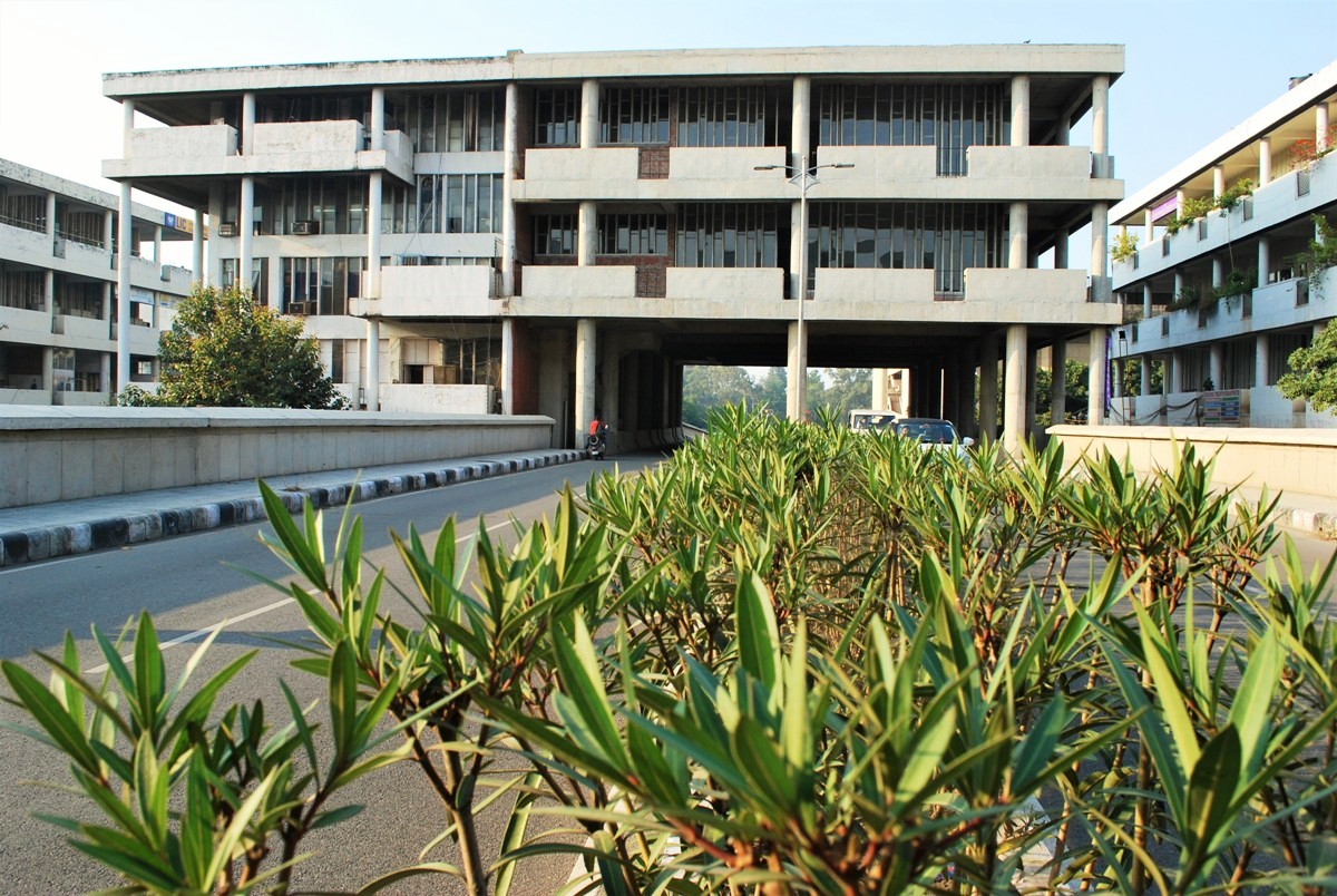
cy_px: 448
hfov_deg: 67.3
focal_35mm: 27
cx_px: 668
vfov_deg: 48.1
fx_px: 1004
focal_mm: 18
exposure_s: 1/125
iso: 200
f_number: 9
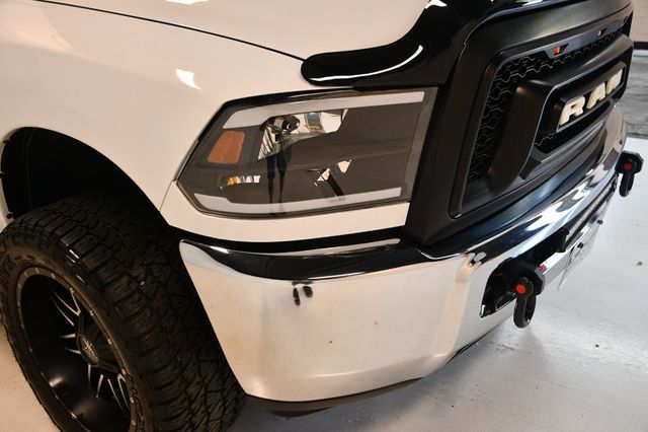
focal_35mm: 34
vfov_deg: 38.8
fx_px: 612
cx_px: 324
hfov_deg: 55.8
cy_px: 216
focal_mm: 23
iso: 900
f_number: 3.8
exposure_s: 1/125
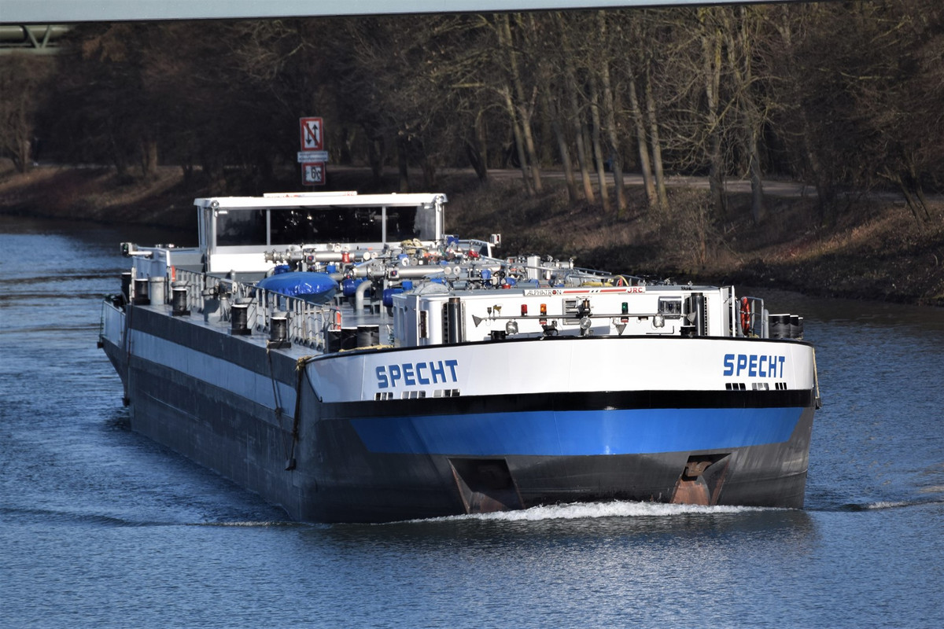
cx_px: 472
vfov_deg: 3.1
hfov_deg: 4.6
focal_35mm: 450
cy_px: 314
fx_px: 11799
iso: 320
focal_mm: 300
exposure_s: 1/2000
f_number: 5.6
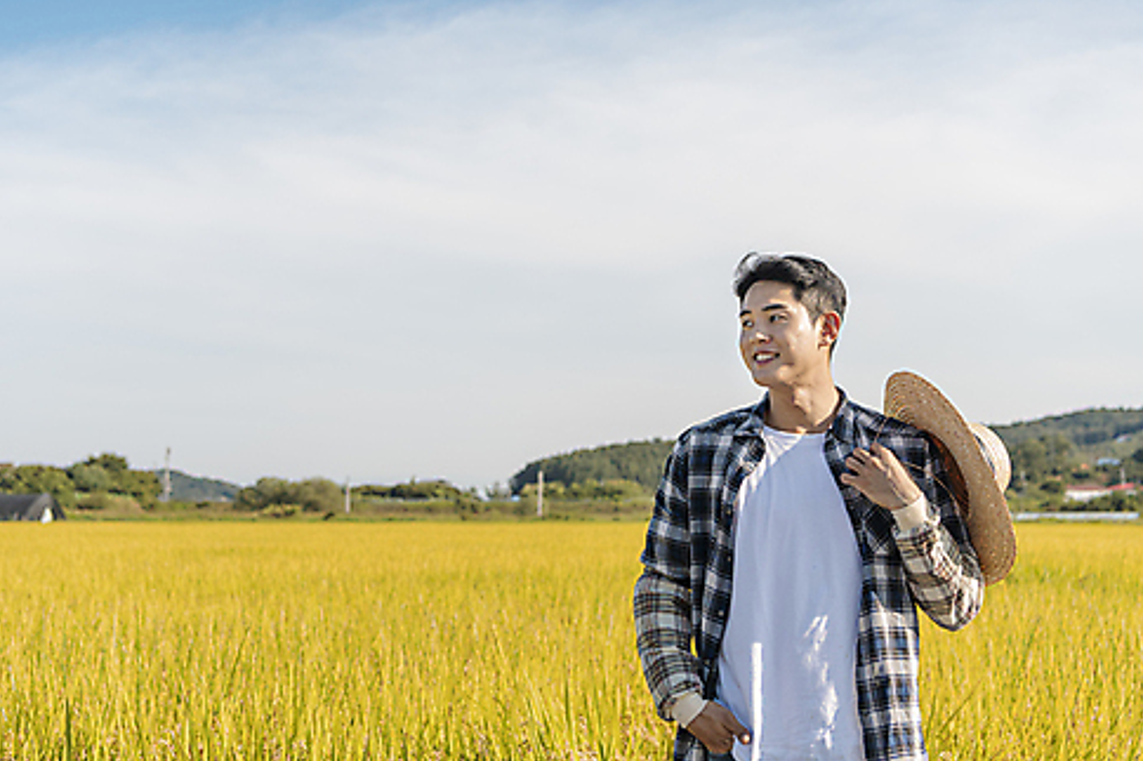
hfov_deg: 41.9
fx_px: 1492
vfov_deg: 28.6
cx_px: 533
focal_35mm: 47
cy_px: 332
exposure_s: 1/1250
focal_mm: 38
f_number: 3.5
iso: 100
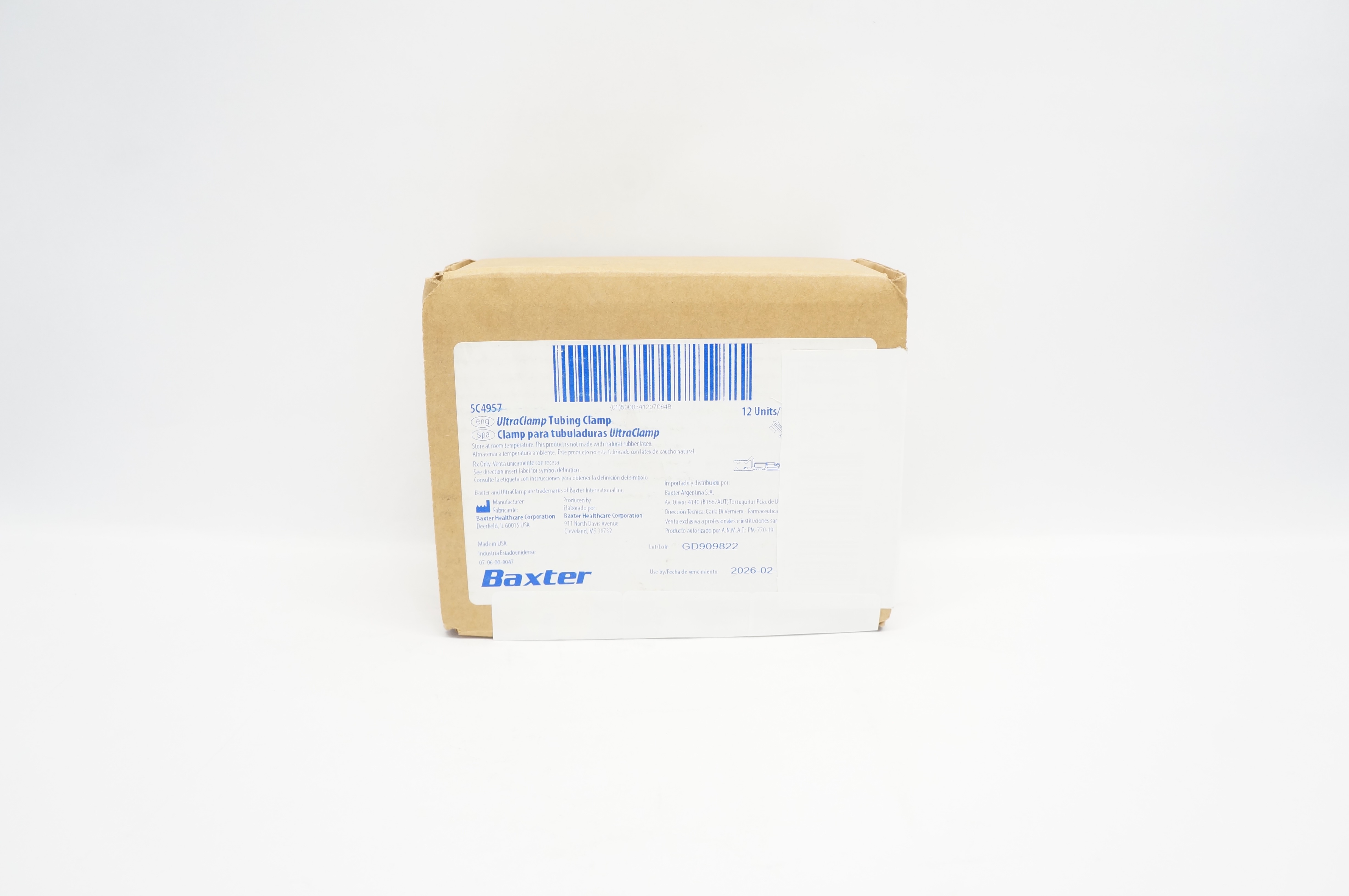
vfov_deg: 47.8
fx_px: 1011
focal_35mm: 27
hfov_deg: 67.4
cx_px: 674
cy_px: 448
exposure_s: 1/60
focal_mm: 18
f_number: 5.6
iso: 800
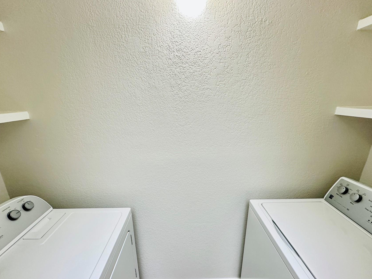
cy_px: 158
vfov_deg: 74.4
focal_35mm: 17
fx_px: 183
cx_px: 185
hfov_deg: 91.0
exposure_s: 1/120
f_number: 2.2
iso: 200
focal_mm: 2.22
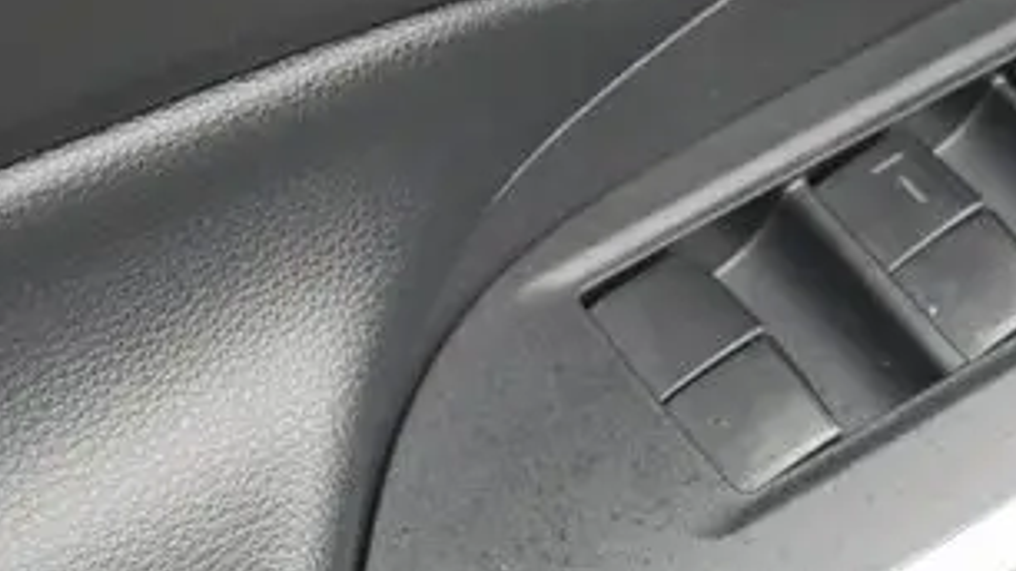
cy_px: -221
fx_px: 3071
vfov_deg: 10.3
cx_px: 1049
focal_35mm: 114
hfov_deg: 18.2
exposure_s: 1/60
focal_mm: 25
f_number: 5.3
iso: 2000
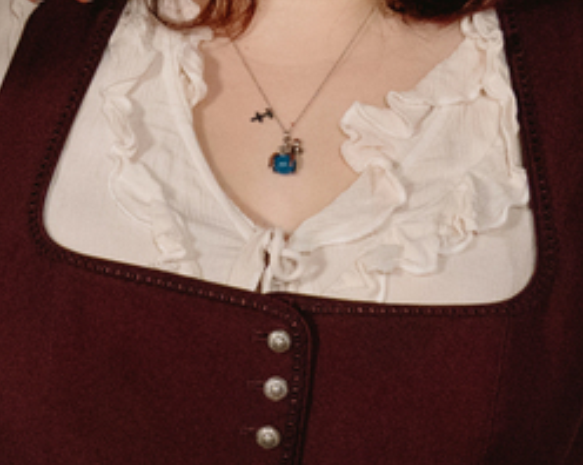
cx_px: -284
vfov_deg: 12.1
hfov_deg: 14.2
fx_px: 2190
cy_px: 101
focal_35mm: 127
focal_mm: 31
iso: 3200
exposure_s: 1/800
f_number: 4
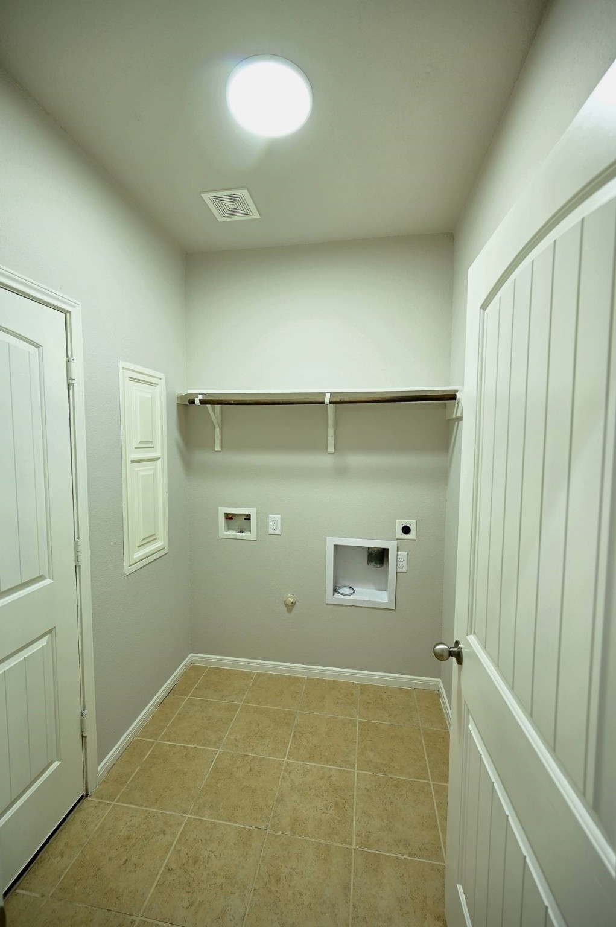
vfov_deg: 104.3
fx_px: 360
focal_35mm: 14
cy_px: 464
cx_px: 308
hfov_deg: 81.1
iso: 400
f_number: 4
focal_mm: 14
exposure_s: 1/30
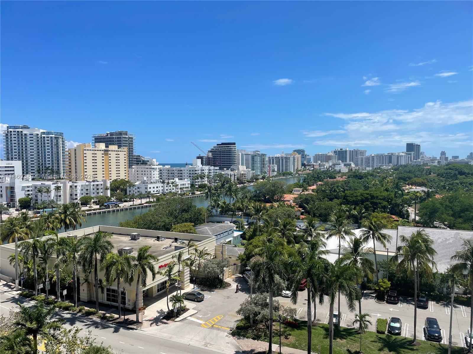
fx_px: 355
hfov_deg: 67.3
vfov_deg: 53.1
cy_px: 177
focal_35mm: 26
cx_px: 236
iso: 32
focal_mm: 4.2
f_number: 1.6
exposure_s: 1/4651
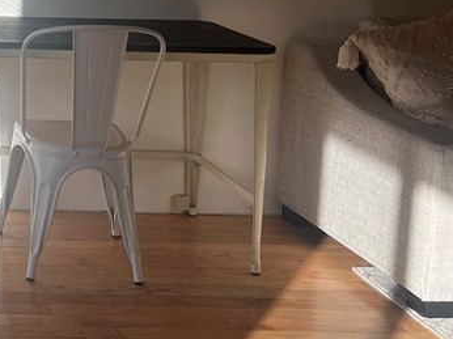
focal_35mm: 77
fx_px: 1007
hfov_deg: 21.8
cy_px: -16
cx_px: -196
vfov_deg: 18.5
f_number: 1.5
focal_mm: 5.7
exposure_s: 1/880
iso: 50
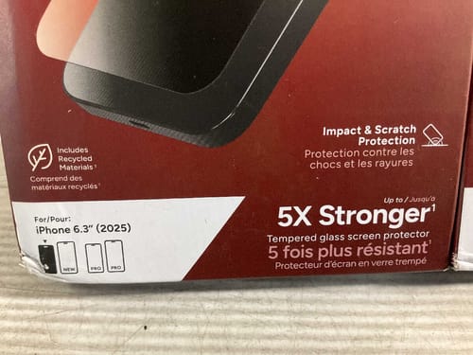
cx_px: 236
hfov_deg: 61.7
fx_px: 396
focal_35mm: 29
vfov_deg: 48.2
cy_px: 178
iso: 250
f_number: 1.8
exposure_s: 1/50
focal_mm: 3
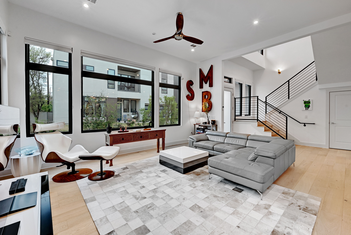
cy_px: 118
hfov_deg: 100.4
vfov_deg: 77.4
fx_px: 146
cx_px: 176
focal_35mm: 15
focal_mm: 15
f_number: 10
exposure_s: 1/5
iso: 400
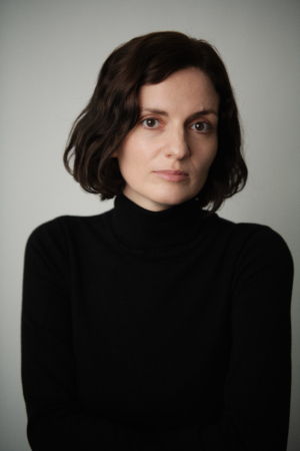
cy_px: 226
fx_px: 625
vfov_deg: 39.6
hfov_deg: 27.0
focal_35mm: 50
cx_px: 150
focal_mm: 50
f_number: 2.8
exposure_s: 1/320
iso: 400
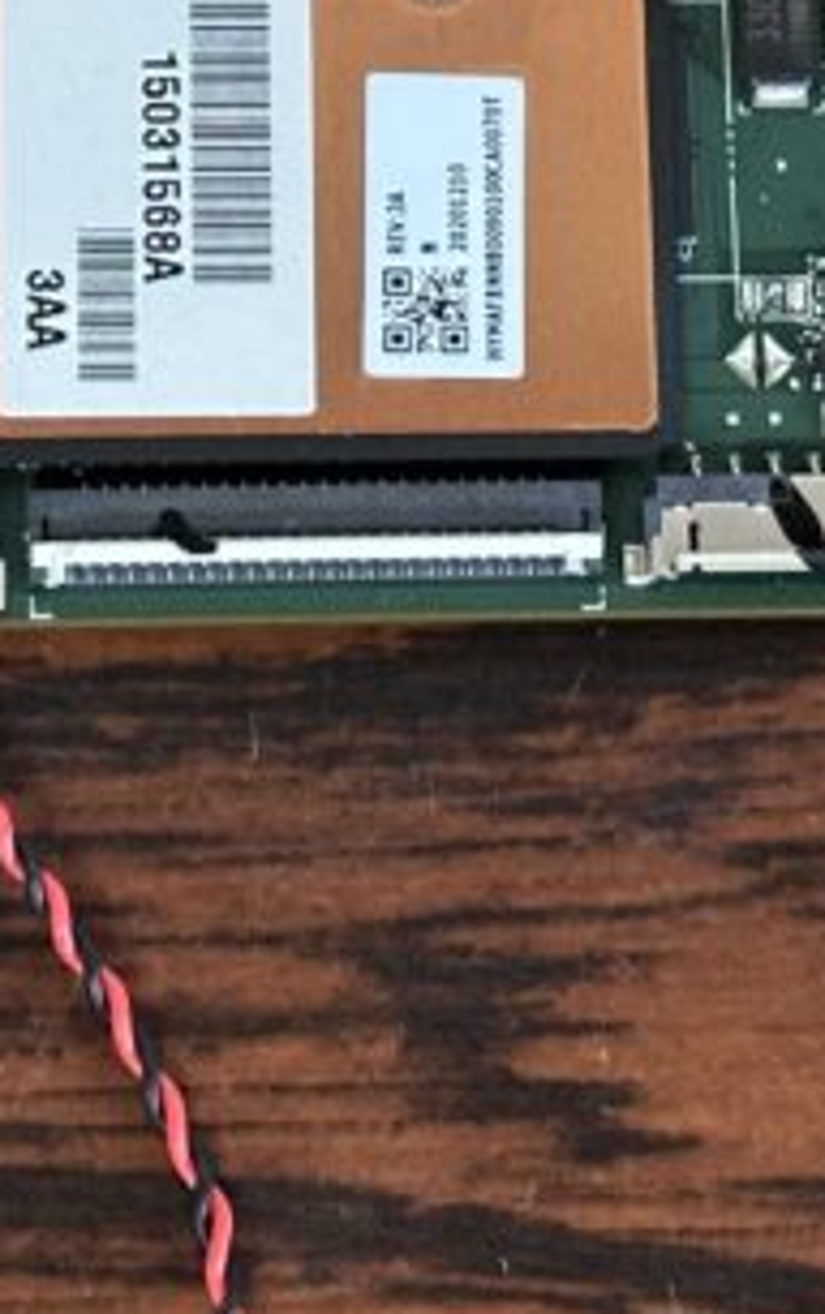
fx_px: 6098
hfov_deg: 7.7
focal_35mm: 170
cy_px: 163
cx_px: 305
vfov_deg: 12.2
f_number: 1.78
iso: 320
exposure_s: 1/33
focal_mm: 6.86
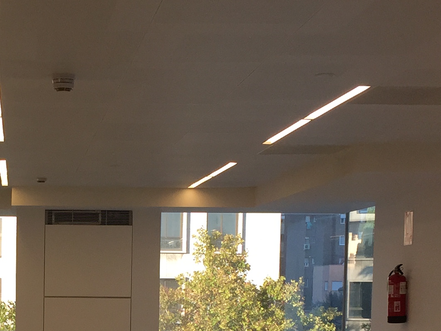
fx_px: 1134
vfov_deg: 16.0
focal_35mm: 89
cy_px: 379
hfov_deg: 21.5
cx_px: 40
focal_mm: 4.15
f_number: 2.2
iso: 50
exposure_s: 1/120
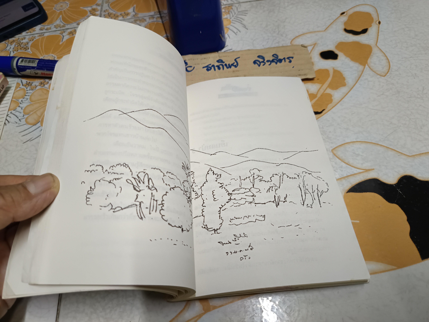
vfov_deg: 56.8
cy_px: 161
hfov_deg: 71.6
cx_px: 214
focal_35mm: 24
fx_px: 297
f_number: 1.7
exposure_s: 1/50
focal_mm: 5.31
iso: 1125
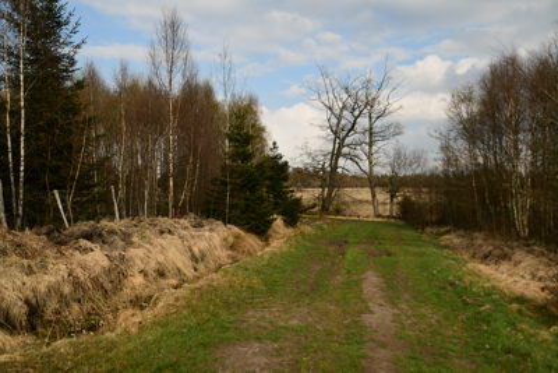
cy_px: 186
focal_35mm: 33
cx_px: 279
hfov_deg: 57.2
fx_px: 512
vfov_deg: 40.0
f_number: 3.5
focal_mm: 22
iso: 100
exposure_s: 1/1000
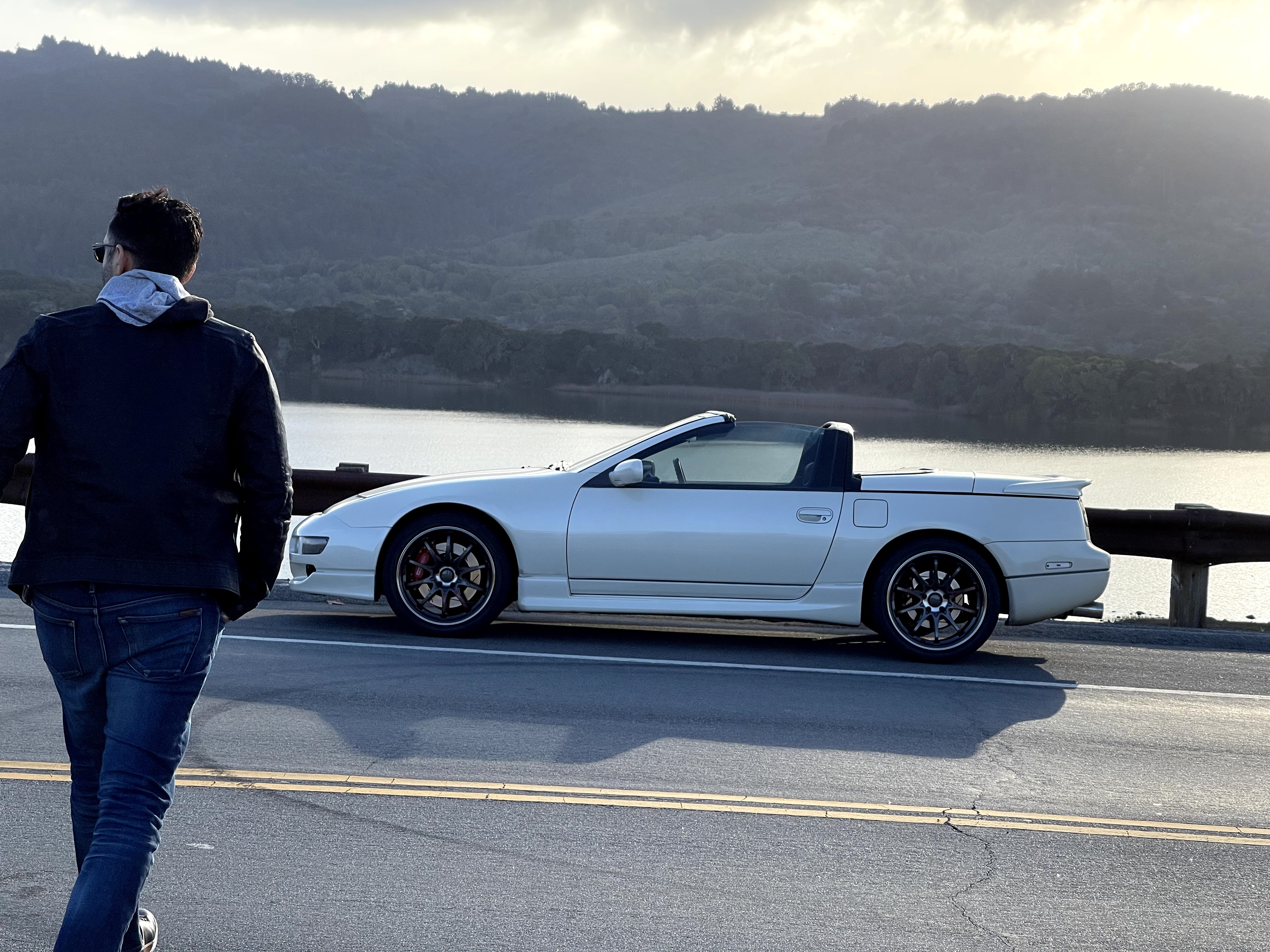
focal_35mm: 64
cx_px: 635
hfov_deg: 30.3
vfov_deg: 22.9
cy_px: 476
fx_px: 2348
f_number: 2.2
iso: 20
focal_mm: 7.5
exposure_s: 1/758
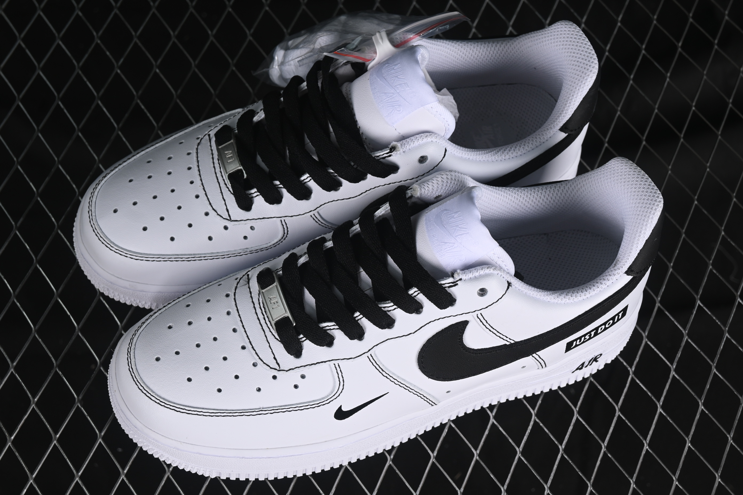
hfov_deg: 27.0
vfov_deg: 18.2
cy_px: 248
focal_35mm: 75
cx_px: 372
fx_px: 1548
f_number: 8
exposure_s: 1/60
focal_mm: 50
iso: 160
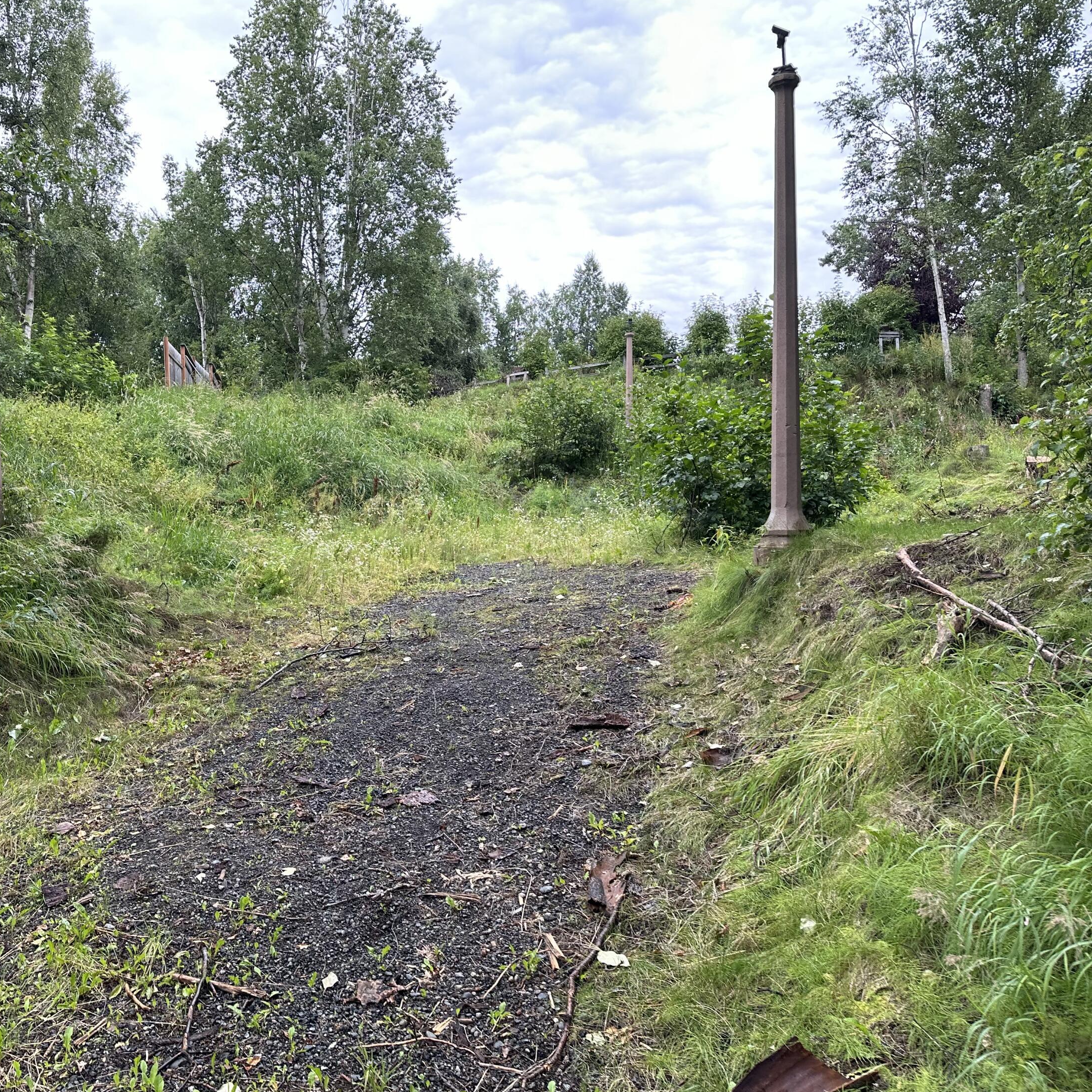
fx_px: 1035
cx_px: 414
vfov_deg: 55.6
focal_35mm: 29
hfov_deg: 55.0
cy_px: 547
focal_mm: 6.86
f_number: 1.78
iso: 80
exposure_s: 1/171
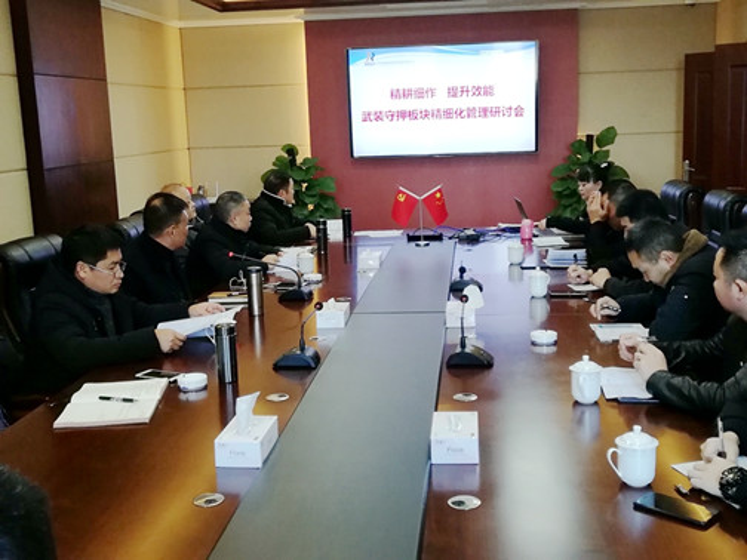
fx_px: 885
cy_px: 280
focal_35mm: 41
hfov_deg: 45.8
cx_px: 374
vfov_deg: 35.1
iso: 160
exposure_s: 1/40
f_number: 1.8
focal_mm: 3.83
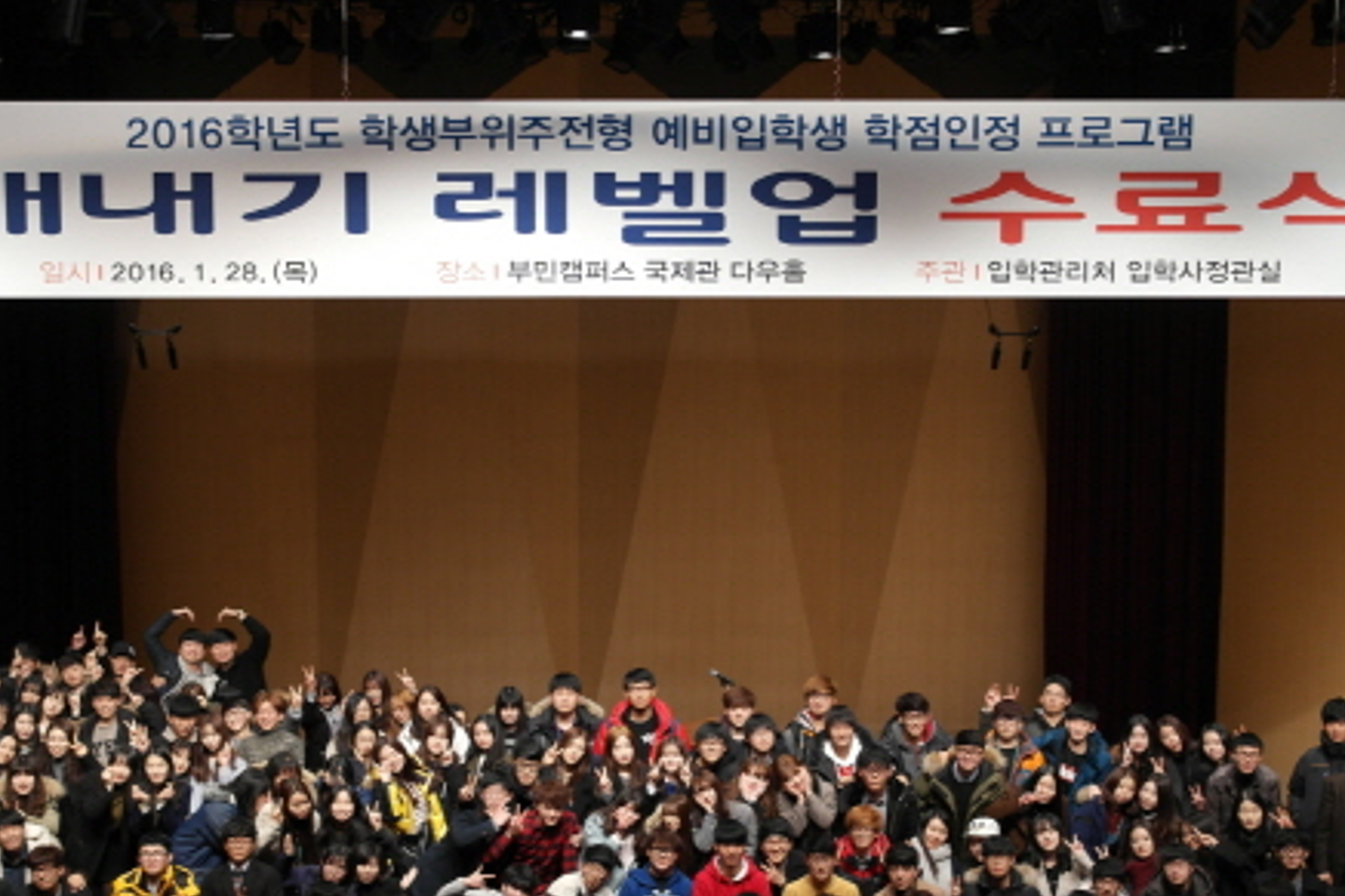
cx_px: 582
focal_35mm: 63
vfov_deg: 21.5
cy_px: 597
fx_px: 2353
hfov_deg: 31.9
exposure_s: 1/50
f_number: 4
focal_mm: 28
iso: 400
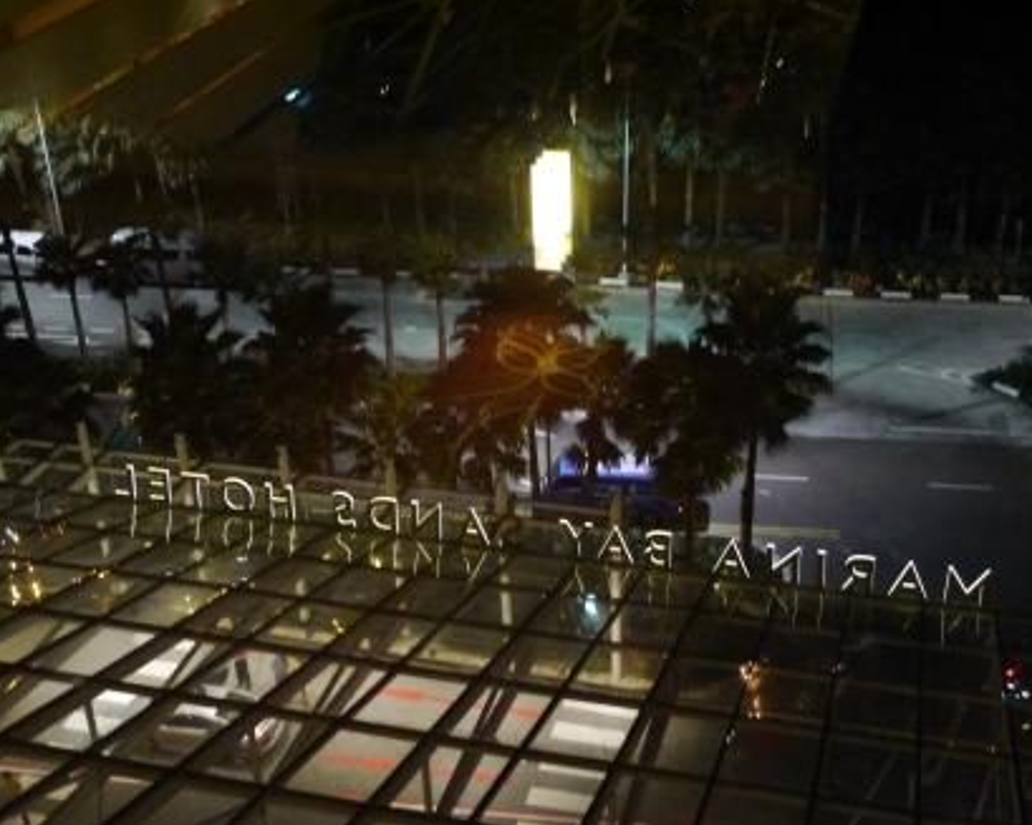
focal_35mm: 47
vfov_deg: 32.1
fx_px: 1435
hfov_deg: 39.6
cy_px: 416
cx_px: 517
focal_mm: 22
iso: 1600
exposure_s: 1/8
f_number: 4.7
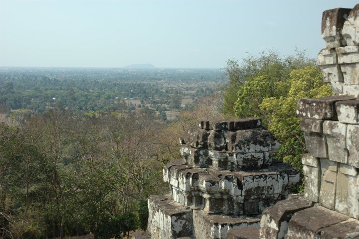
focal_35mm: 52
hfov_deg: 37.9
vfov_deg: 25.8
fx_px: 524
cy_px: 120
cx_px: 180
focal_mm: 35
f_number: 9
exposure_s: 1/320
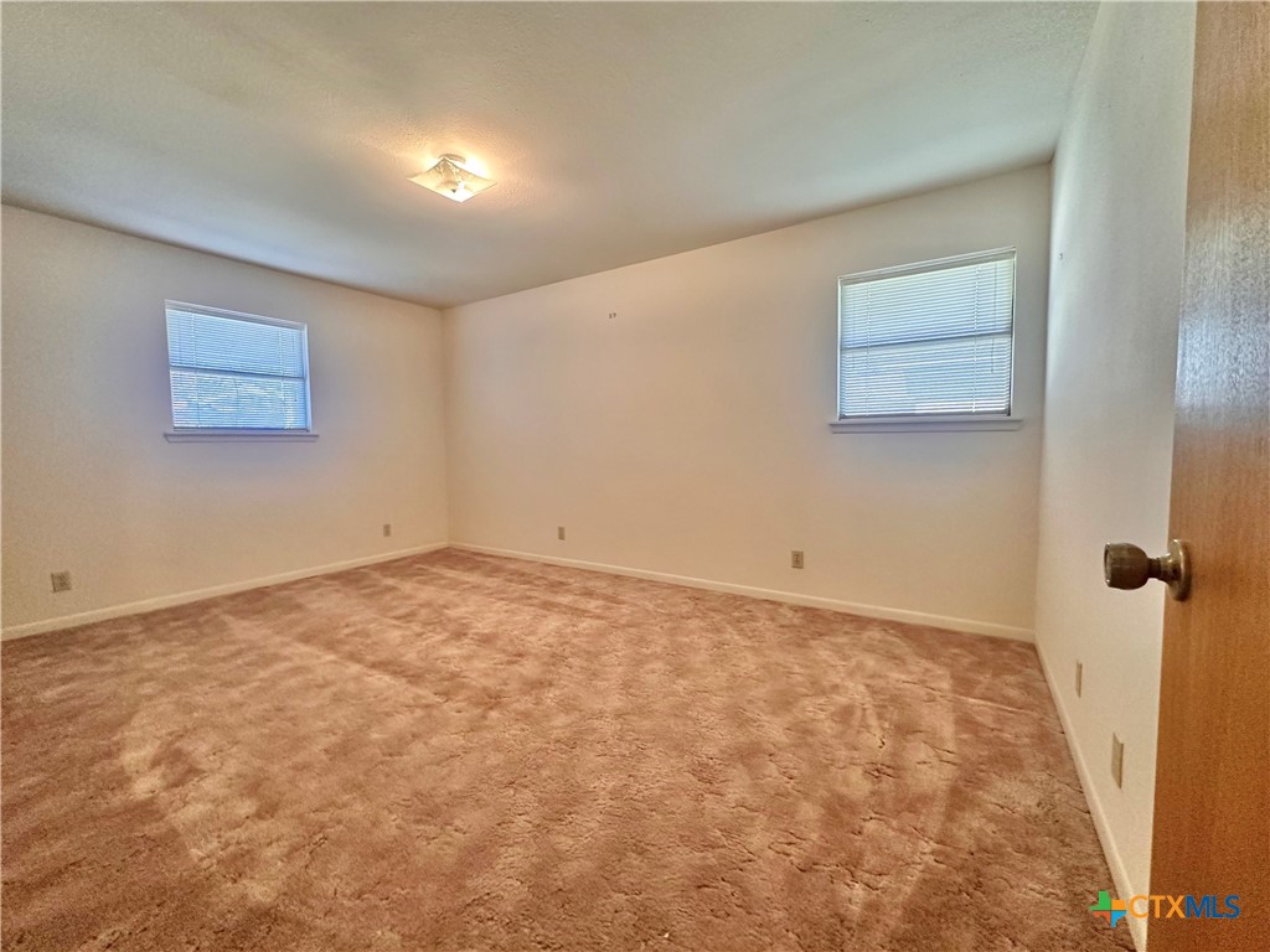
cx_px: 635
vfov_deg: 85.7
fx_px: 514
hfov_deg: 102.1
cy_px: 476
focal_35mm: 14
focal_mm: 2.22
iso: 400
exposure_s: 1/60
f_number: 2.2
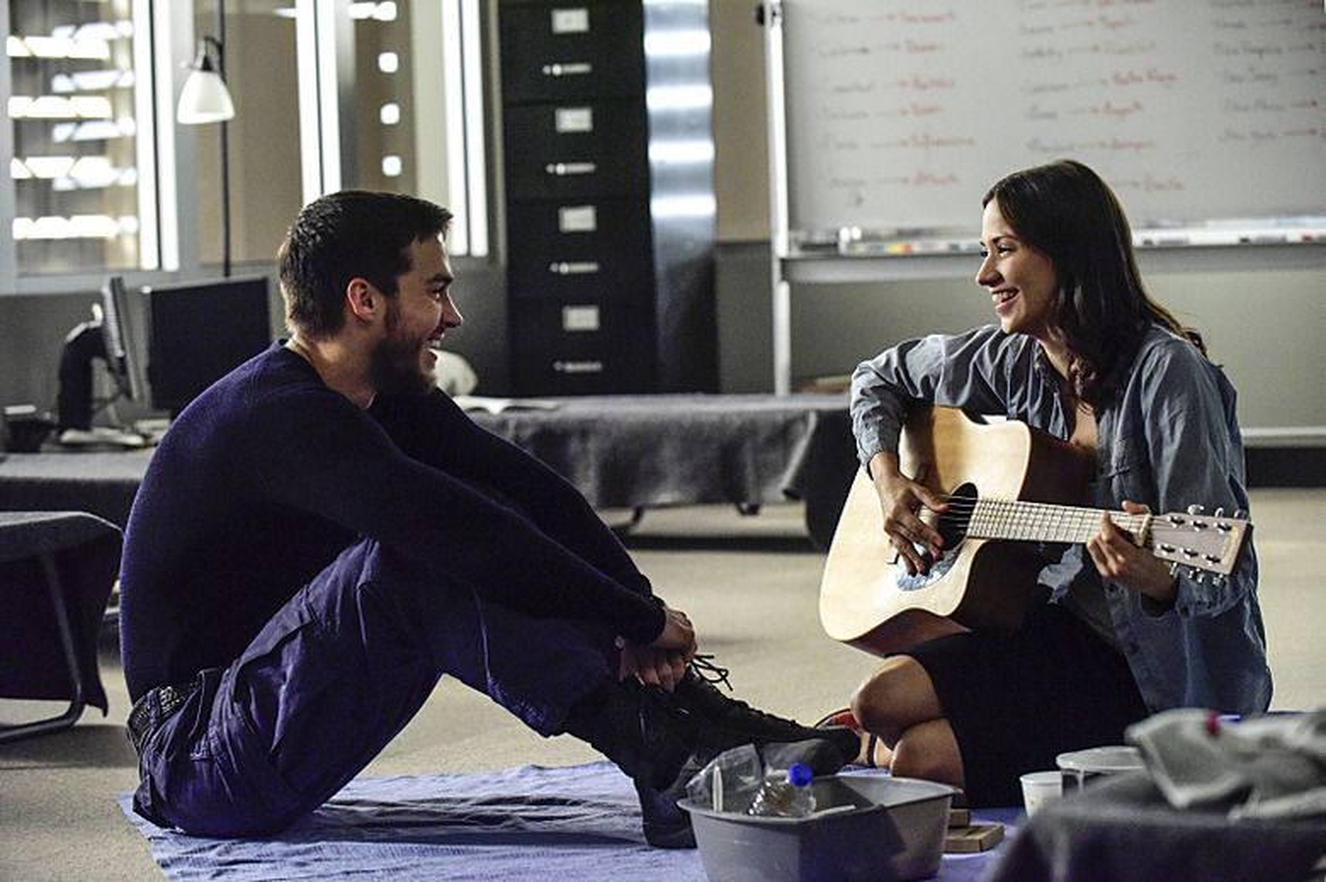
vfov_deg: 13.4
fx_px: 3754
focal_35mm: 102
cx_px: 663
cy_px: 441
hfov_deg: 20.0
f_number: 4
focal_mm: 102
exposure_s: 1/100
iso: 10000
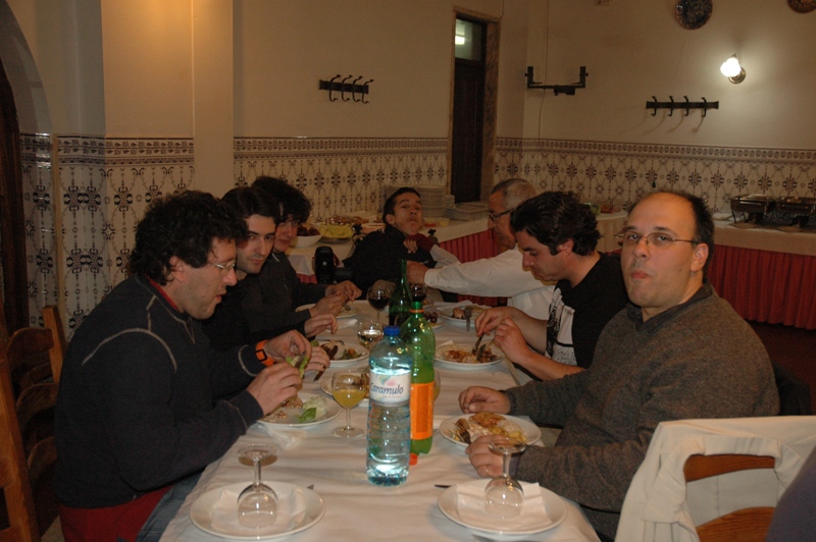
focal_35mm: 38
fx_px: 849
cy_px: 271
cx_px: 408
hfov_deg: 51.3
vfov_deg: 35.4
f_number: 4
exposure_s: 1/60
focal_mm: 25
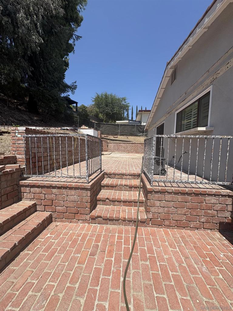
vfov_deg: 102.1
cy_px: 156
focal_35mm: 14
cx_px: 116
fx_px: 126
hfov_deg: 85.7
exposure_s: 1/1976
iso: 50
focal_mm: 2.22
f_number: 2.2
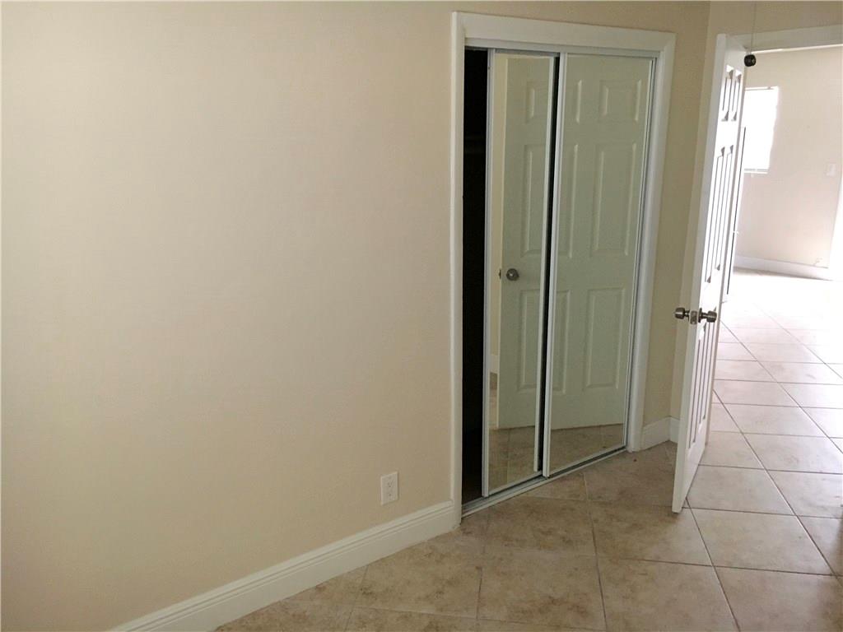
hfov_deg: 61.7
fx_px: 706
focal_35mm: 29
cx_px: 422
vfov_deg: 48.2
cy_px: 316
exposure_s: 1/17
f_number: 2.2
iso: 200
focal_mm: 4.15
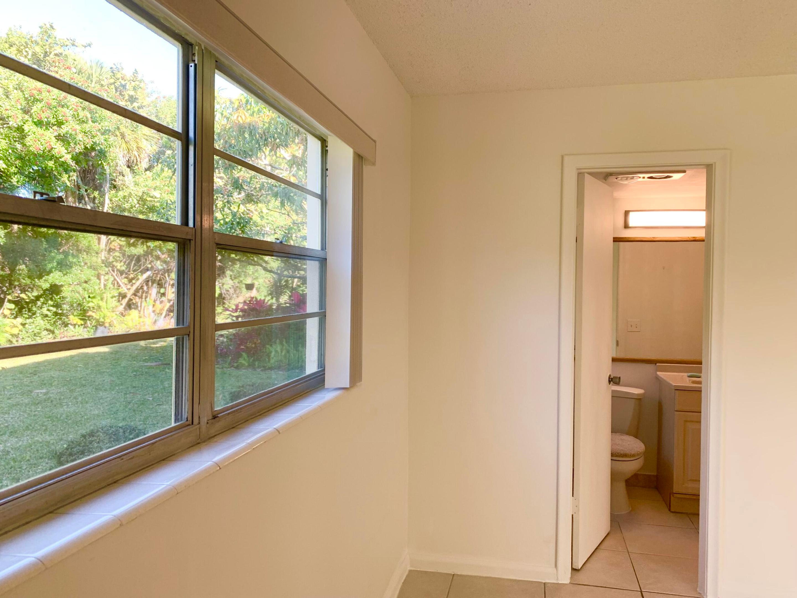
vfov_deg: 53.1
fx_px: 599
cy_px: 299
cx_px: 398
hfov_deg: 67.3
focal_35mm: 26
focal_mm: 4.25
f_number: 1.8
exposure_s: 1/121
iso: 40
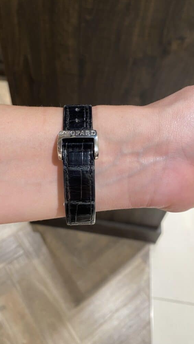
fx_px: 265
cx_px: 76
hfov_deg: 40.0
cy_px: 170
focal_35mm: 29
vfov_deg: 66.1
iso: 100
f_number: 1.8
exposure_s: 1/50
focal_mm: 4.25
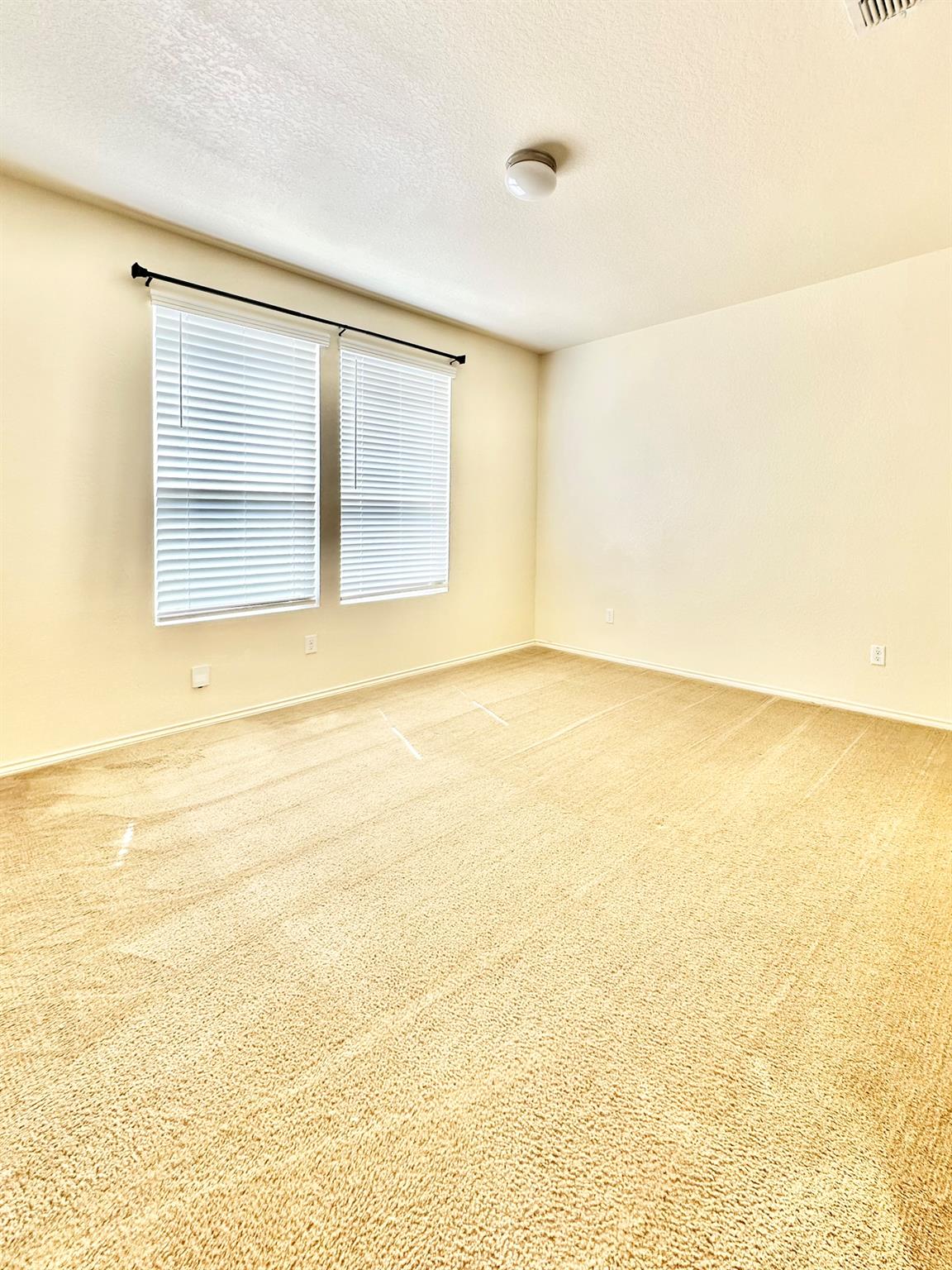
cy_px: 635
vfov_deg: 102.1
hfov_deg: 85.7
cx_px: 476
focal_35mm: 14
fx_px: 513
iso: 50
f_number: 2.2
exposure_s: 1/120
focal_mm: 2.22
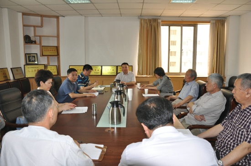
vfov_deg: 47.8
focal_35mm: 27
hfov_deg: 67.5
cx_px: 126
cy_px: 83
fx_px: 188
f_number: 3.5
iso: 720
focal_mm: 18
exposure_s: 1/125
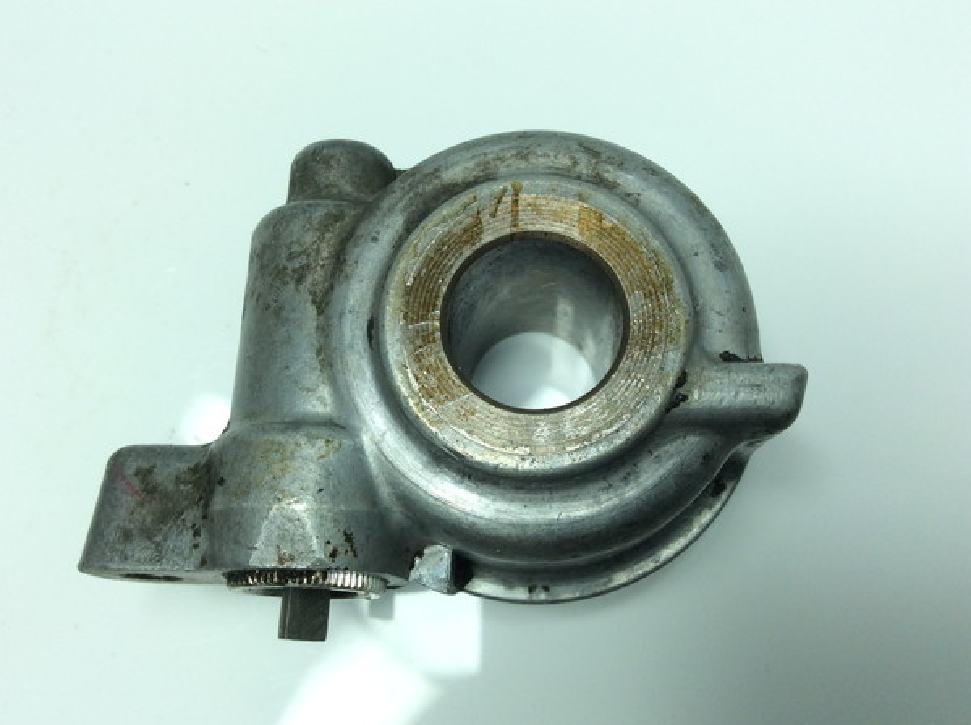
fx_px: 896
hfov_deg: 56.9
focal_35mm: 32
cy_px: 362
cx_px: 486
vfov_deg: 44.0
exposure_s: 1/371
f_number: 2.4
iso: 32
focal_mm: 3.3
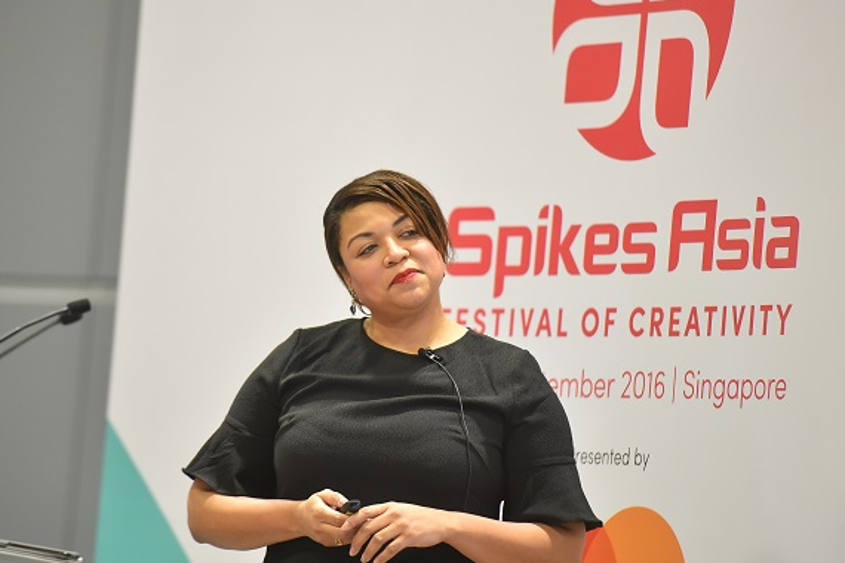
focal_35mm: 263
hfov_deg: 7.8
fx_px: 6173
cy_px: 258
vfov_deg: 5.2
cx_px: 363
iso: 2500
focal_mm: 200
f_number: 2.8
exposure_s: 1/125
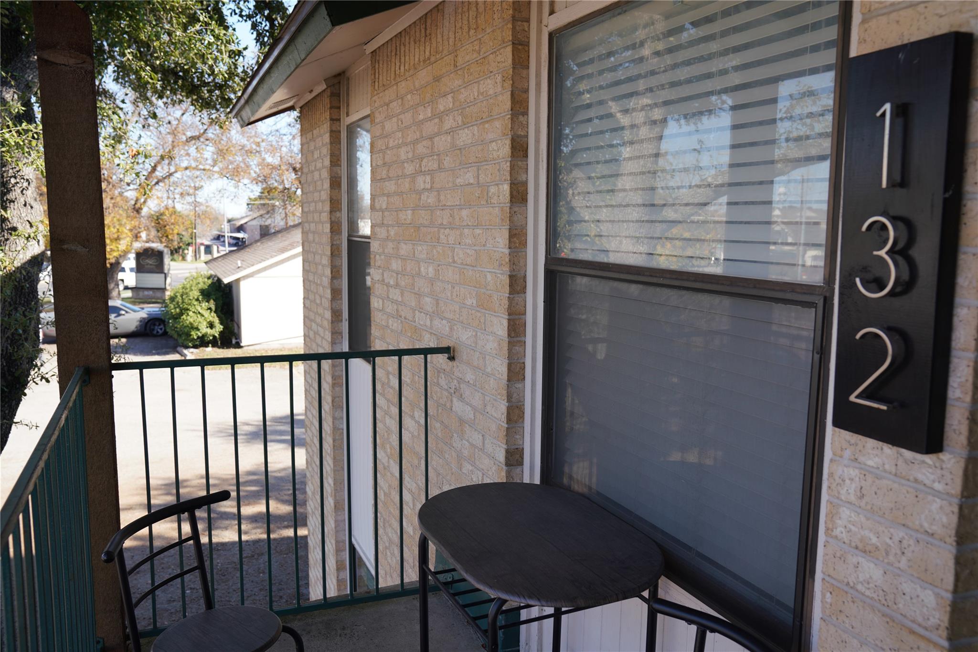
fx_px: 788
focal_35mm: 29
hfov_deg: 63.7
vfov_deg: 45.0
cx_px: 489
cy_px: 326
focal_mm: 29
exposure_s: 1/160
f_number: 4.5
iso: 100
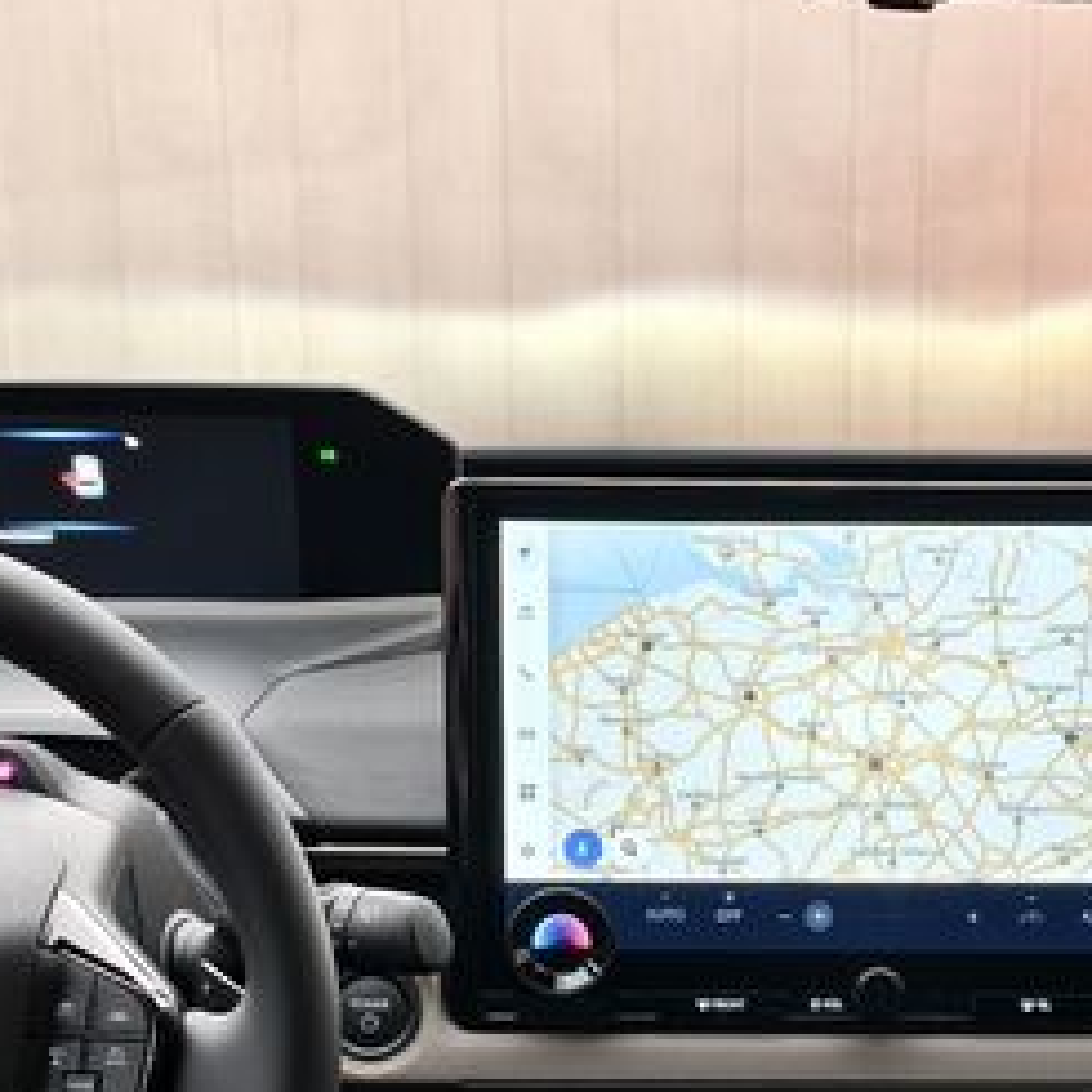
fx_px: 2534
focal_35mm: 71
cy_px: 978
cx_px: 811
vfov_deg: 23.7
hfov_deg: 24.1
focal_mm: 6.54
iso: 322
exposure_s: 1/50
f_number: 1.57
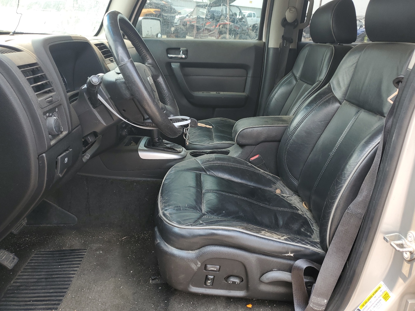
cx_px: 208
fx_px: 312
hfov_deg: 67.3
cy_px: 156
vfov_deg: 53.1
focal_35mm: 26
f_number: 1.5
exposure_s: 1/286
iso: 50
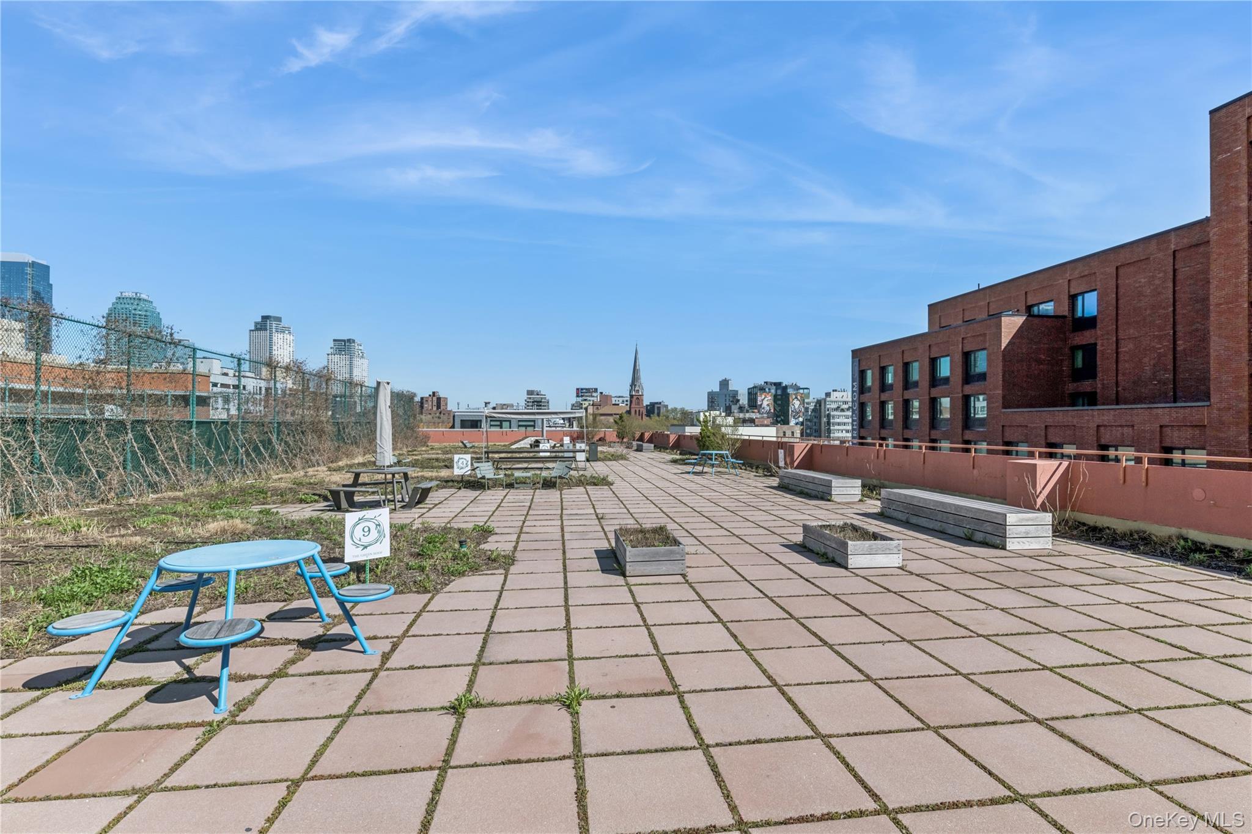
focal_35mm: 17
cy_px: 417
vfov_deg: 70.4
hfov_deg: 93.3
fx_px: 591
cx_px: 626
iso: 640
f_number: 14
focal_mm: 17
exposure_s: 1/1000
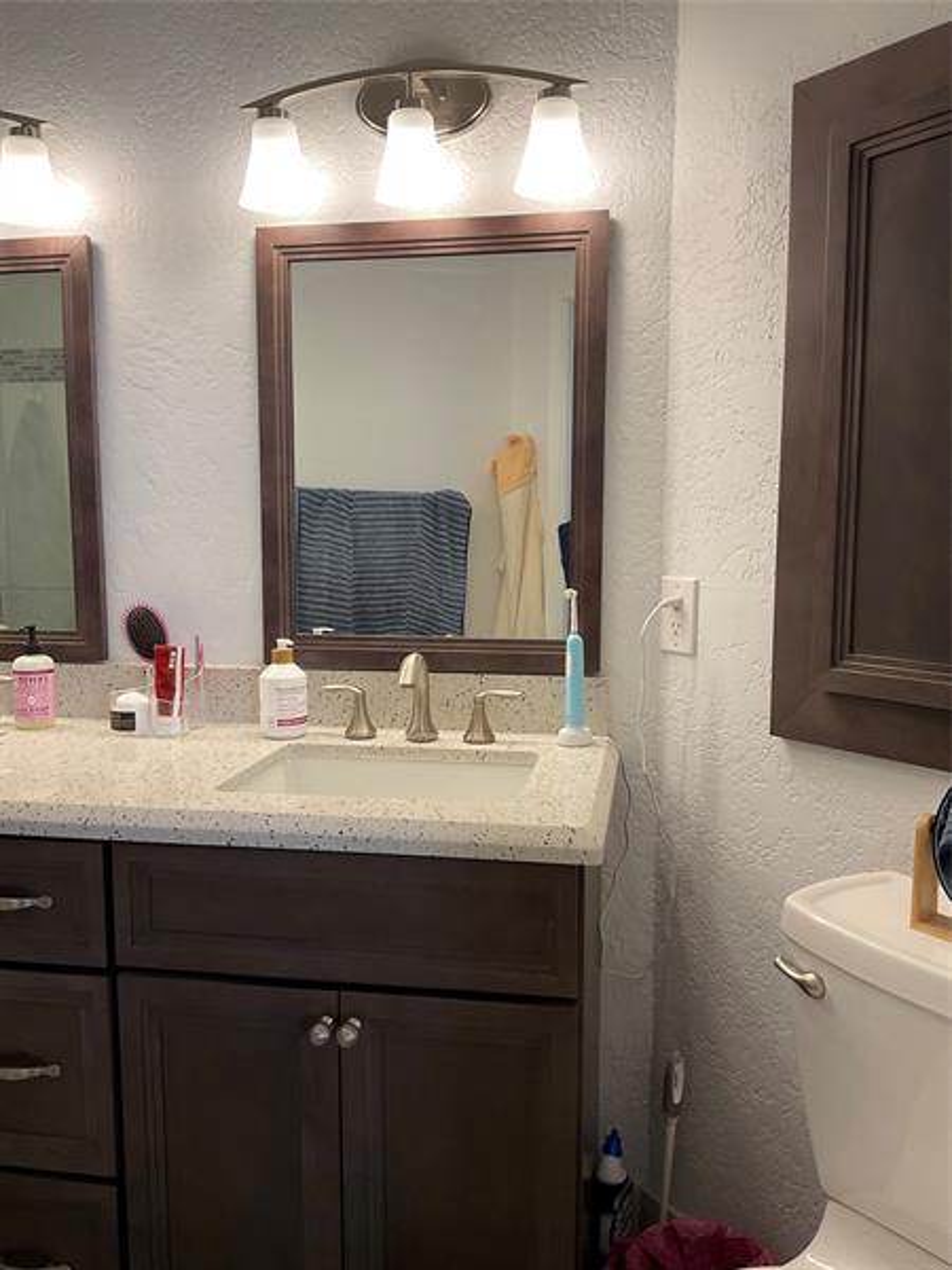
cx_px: 476
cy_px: 635
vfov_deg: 61.7
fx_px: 1063
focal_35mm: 29
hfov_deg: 48.2
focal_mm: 3
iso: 40
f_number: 1.8
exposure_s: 1/60
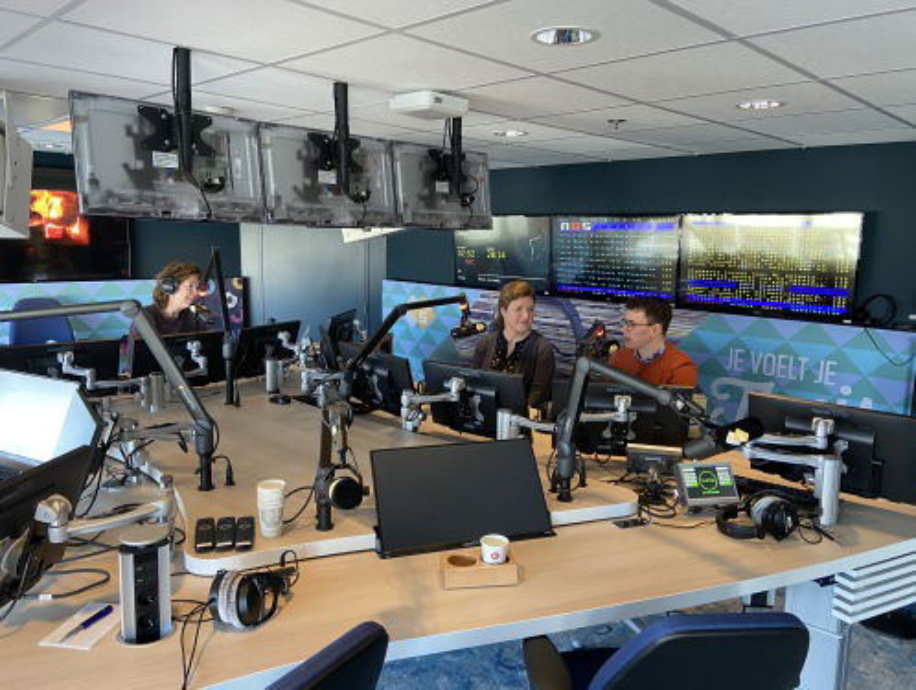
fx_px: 689
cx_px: 458
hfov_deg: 67.2
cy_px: 345
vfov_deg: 53.2
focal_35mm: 26
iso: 160
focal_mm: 4.25
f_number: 1.8
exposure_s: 1/50
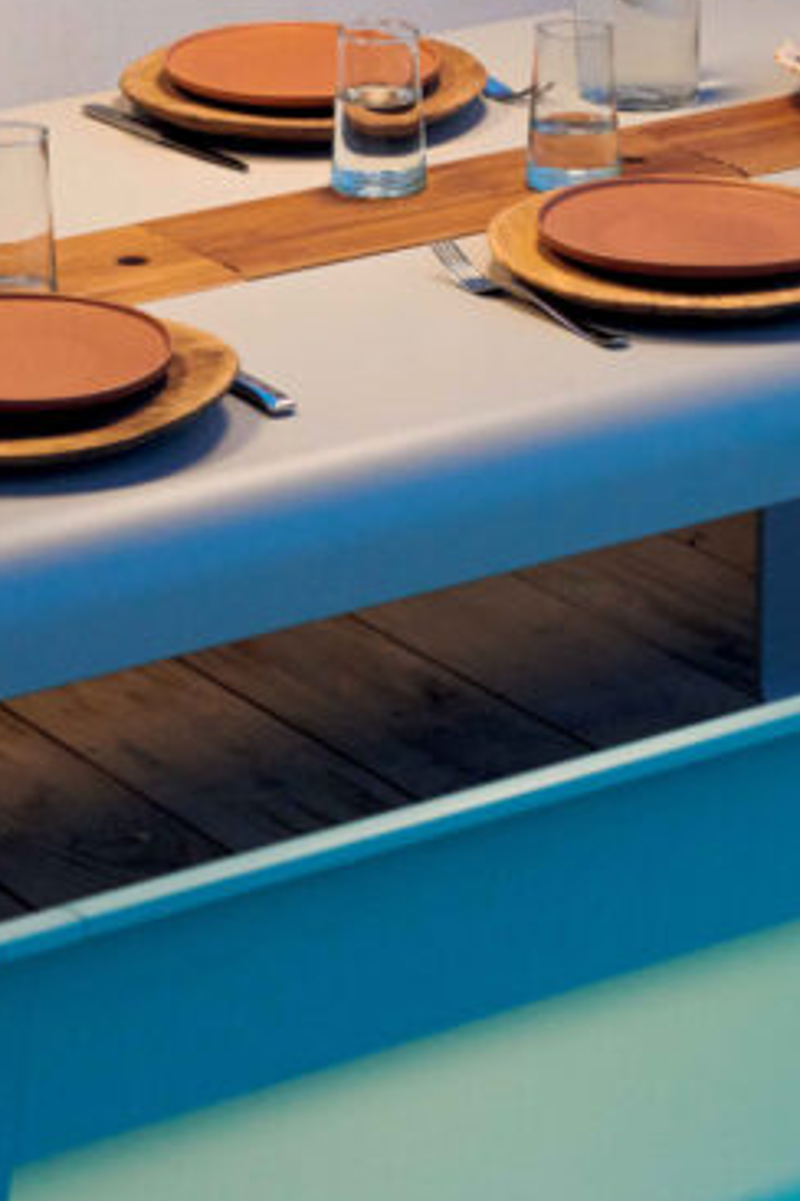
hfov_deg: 9.8
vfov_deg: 14.0
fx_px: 4666
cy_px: -417
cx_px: 134
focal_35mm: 140
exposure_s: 1/160
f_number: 5.6
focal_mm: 50
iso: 1600
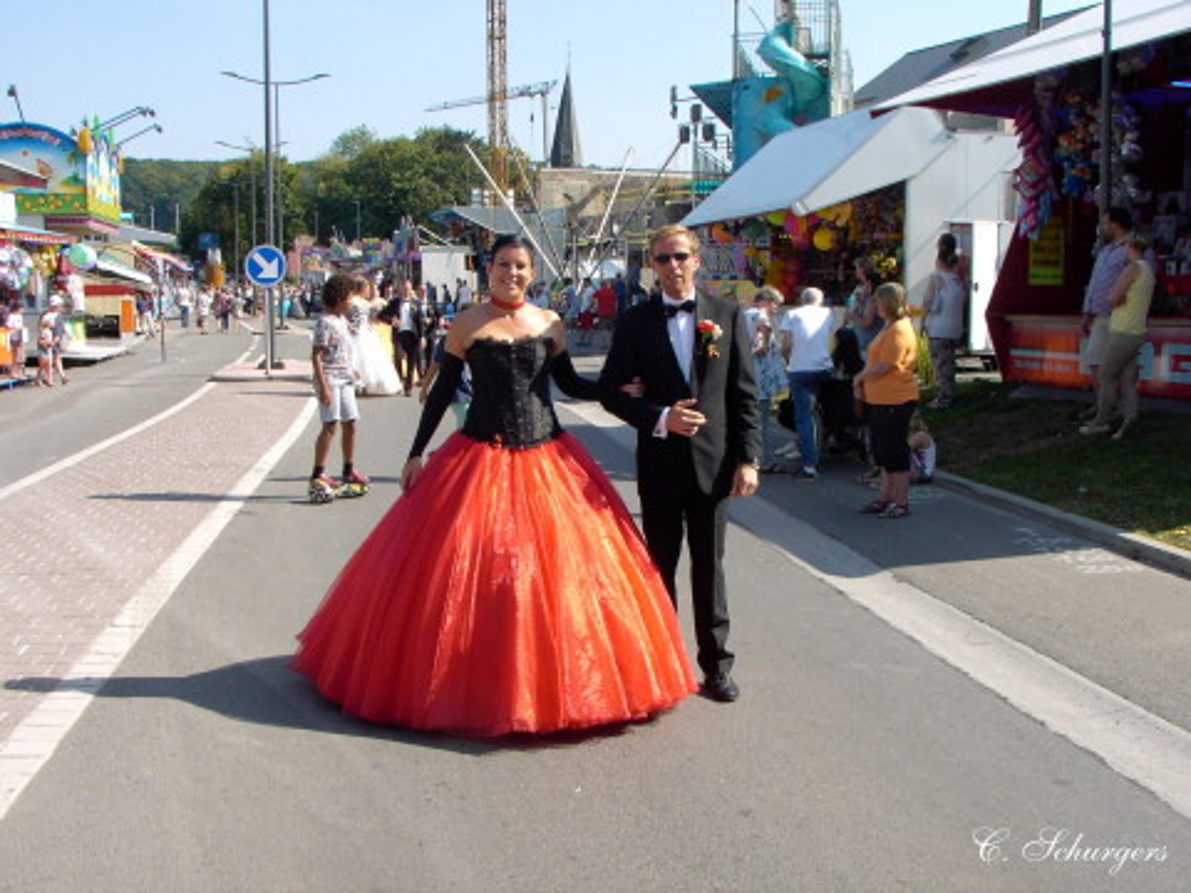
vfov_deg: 36.0
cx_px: 596
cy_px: 446
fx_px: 1376
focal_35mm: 40
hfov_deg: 46.8
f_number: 5
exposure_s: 1/210
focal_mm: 6.2
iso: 70
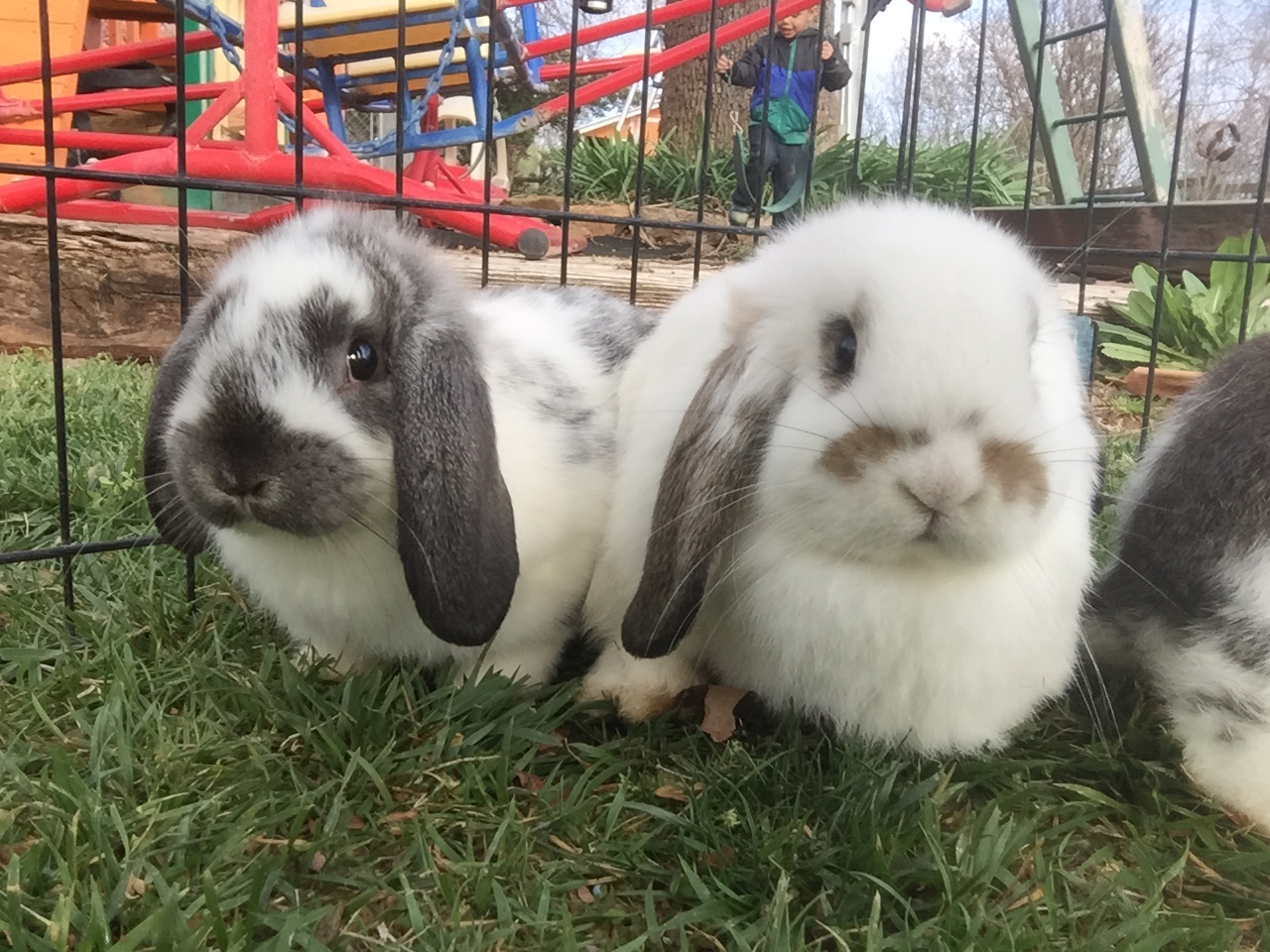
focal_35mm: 31
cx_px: 635
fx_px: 1137
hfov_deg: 58.4
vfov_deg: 45.4
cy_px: 476
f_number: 2.2
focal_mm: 2.65
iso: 32
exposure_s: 1/210
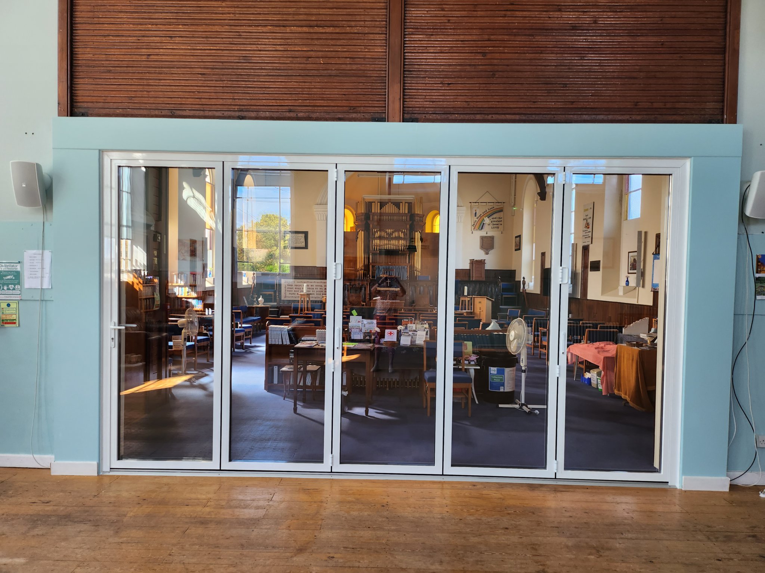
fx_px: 530
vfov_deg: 56.8
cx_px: 382
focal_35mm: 24
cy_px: 286
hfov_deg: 71.6
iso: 125
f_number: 1.8
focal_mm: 5
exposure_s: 1/180
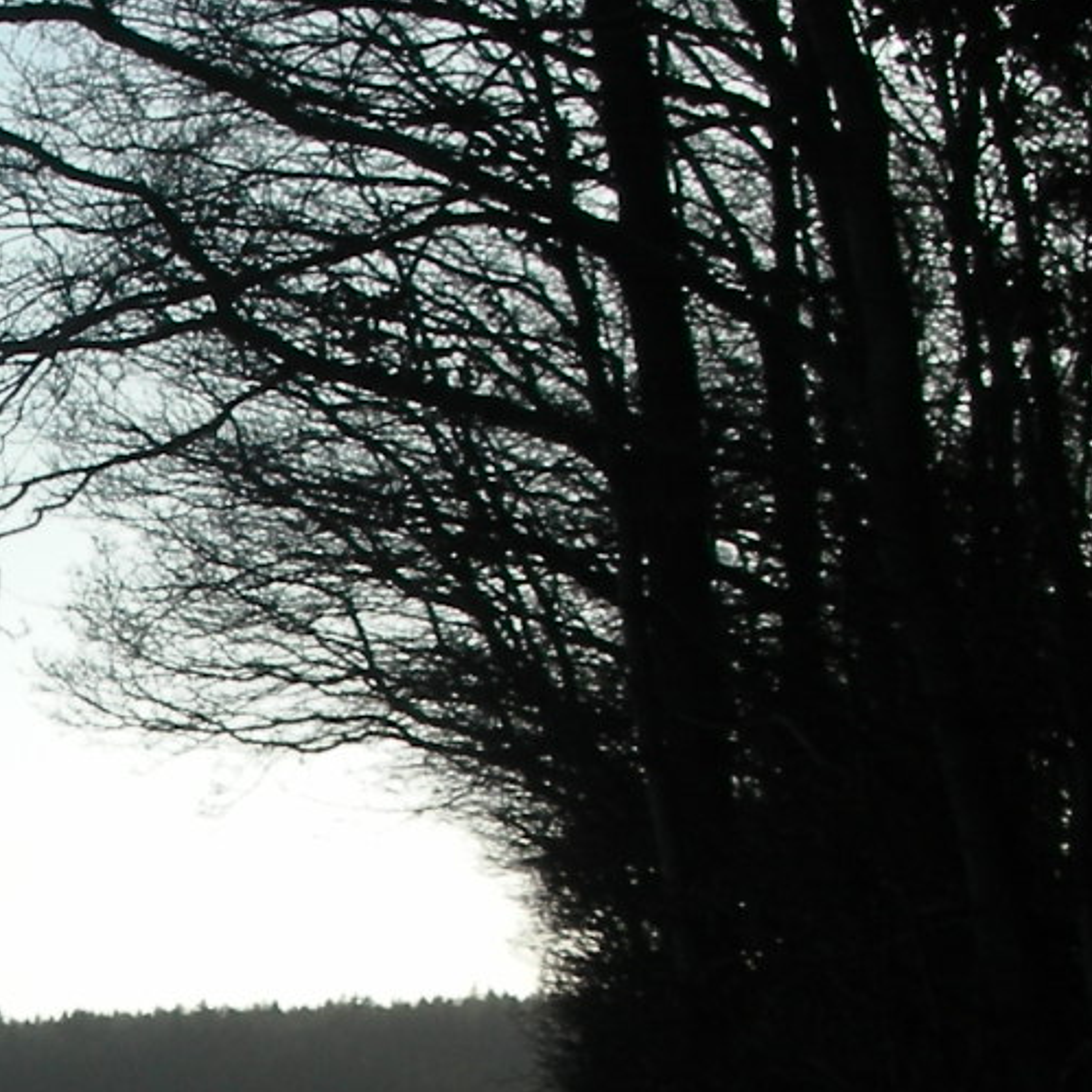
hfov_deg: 12.9
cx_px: -632
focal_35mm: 127
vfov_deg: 13.5
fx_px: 4533
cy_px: 1164
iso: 50
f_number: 8.5
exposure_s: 1/130
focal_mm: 5.8
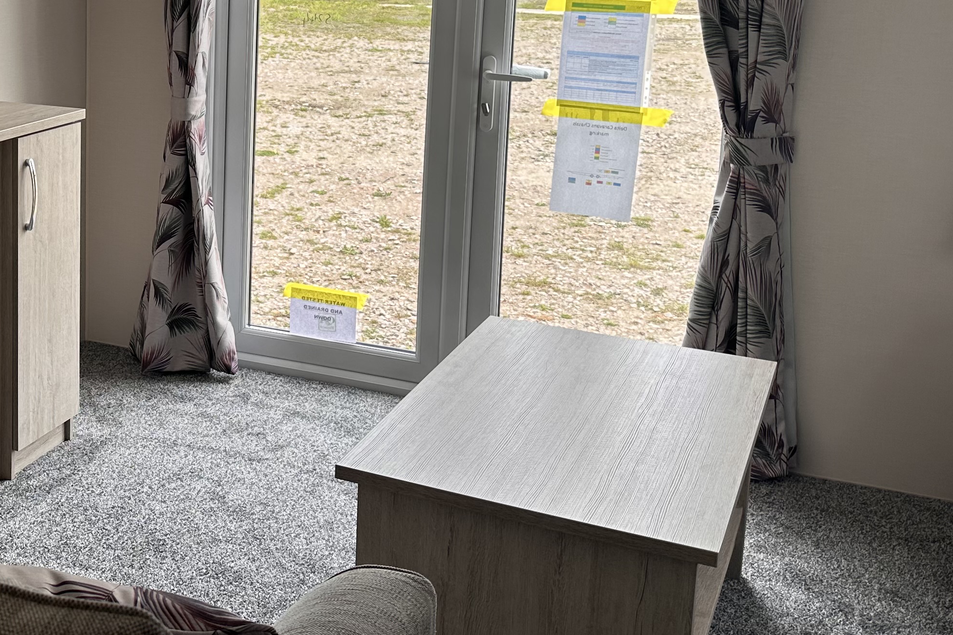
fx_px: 1350
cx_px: 135
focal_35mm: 51
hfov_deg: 36.9
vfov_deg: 26.0
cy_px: 118
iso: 64
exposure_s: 1/121
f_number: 1.78
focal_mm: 6.86
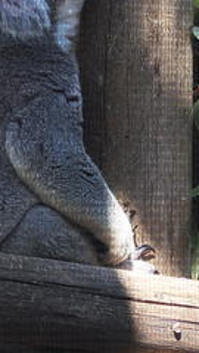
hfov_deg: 4.8
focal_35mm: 253
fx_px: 2373
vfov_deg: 8.5
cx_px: -12
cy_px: 25
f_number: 2.8
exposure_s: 1/250
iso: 125
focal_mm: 26.2
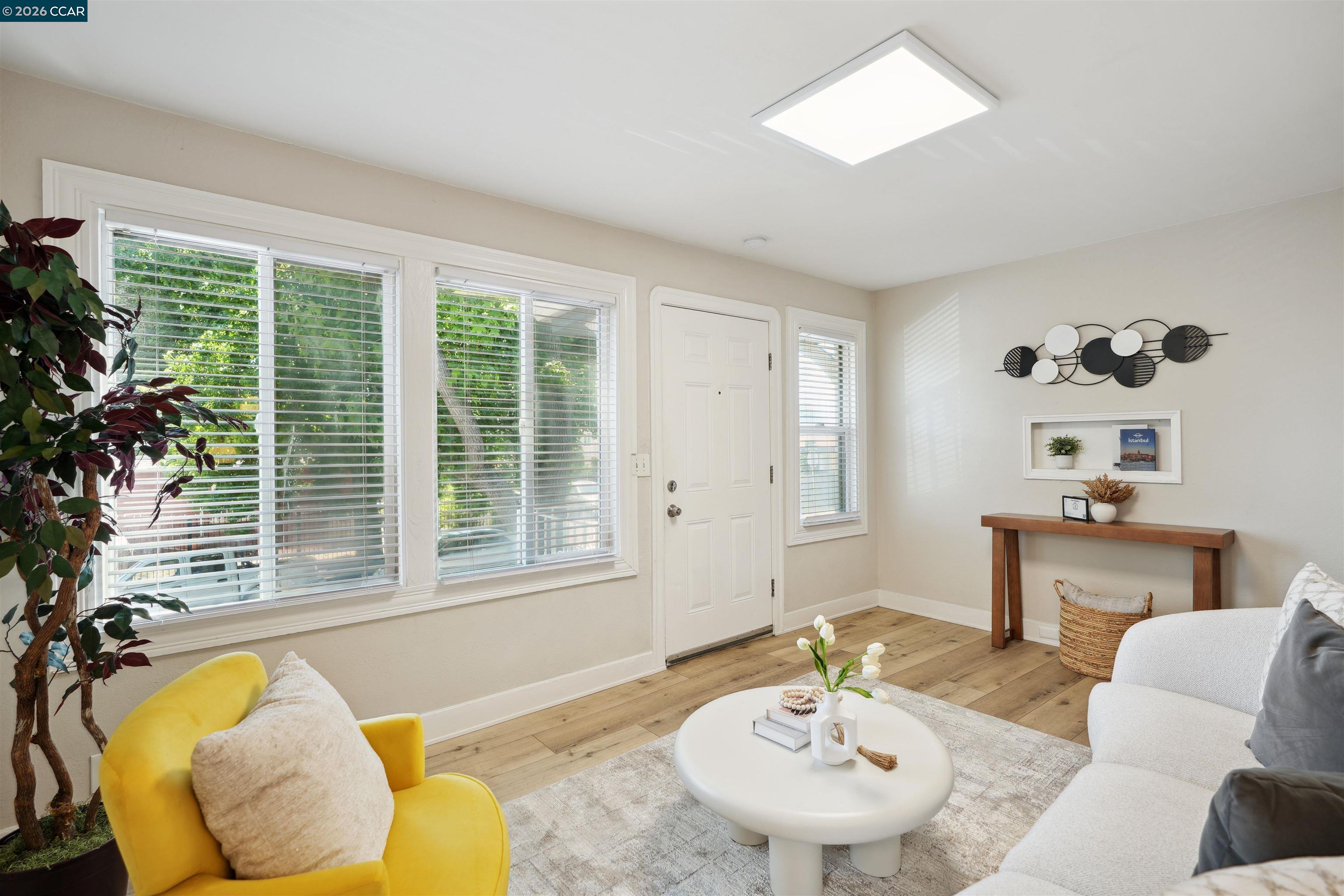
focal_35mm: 16
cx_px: 672
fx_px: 597
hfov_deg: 96.7
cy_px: 448
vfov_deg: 73.7
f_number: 5.6
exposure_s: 1/8
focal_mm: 16
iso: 100
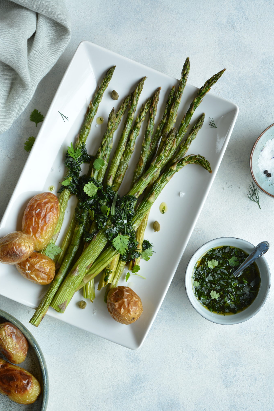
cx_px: 137
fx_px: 953
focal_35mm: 84
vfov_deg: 24.3
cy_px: 203
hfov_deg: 16.4
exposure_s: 1/15
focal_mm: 55
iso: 200
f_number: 6.3
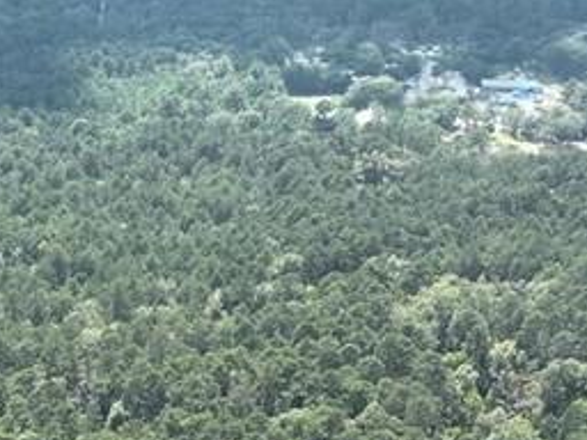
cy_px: 767
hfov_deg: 19.7
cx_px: -37
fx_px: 1628
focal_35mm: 96
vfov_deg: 13.9
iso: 100
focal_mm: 12.29
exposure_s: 1/500
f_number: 2.8
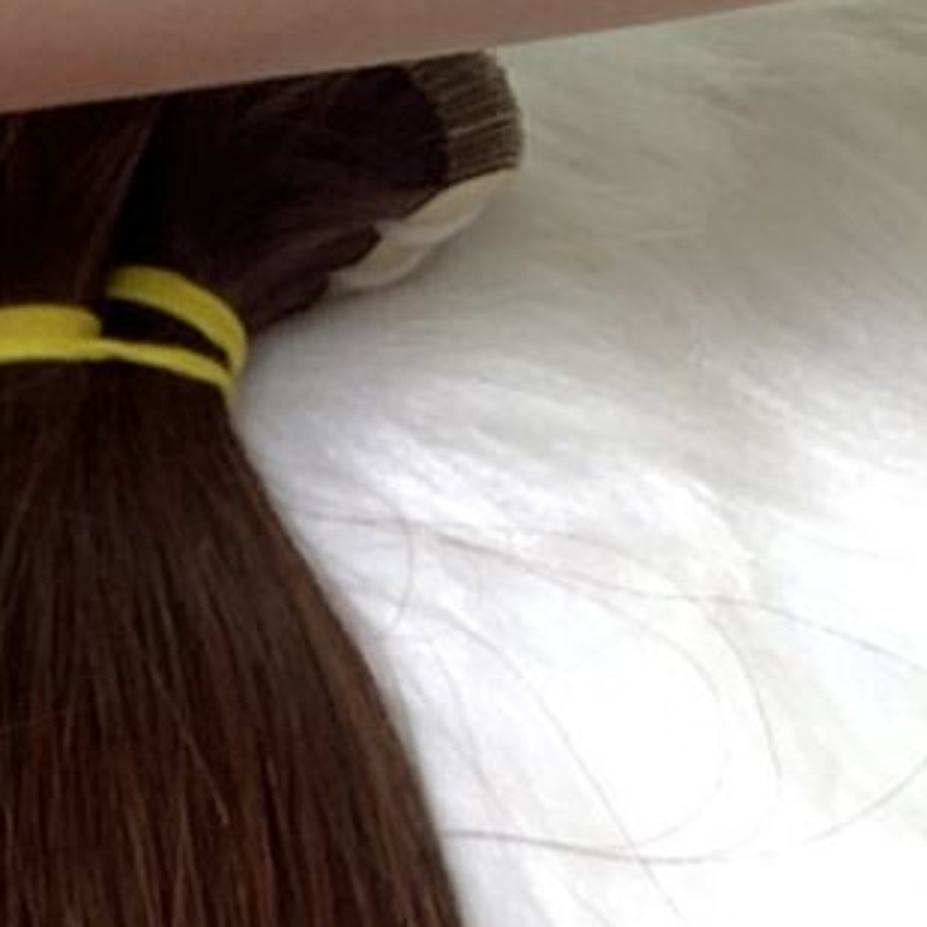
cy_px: 2688
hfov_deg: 8.3
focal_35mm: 190
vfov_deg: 8.0
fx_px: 5757
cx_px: -1441
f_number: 1.8
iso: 25
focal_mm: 4.25
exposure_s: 1/100
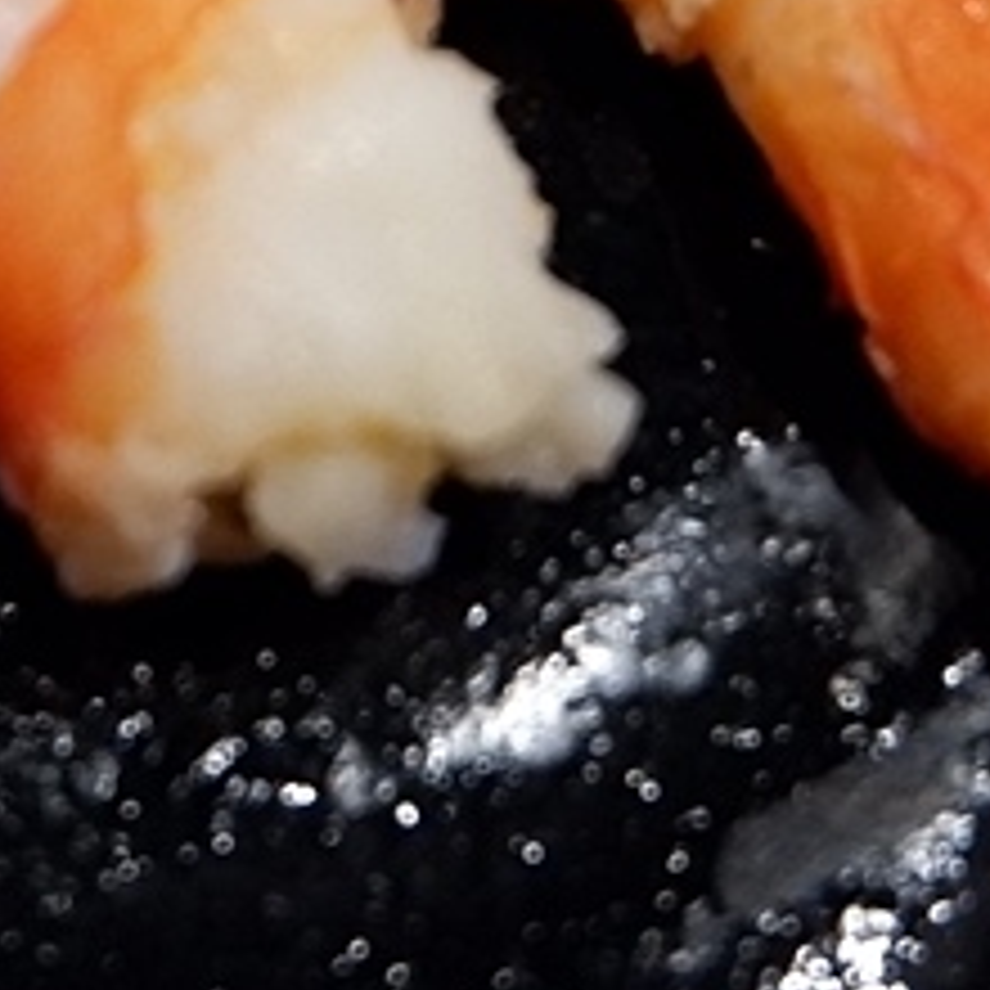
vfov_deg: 8.7
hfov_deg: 8.7
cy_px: -202
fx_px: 6407
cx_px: -369
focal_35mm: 198
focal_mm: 38.7
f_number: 5.3
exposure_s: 1/56
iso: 3200
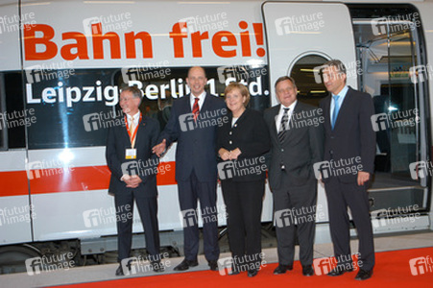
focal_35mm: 51
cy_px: 144
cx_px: 216
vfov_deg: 26.4
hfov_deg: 38.9
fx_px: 613
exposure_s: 1/50
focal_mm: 34
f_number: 4.5
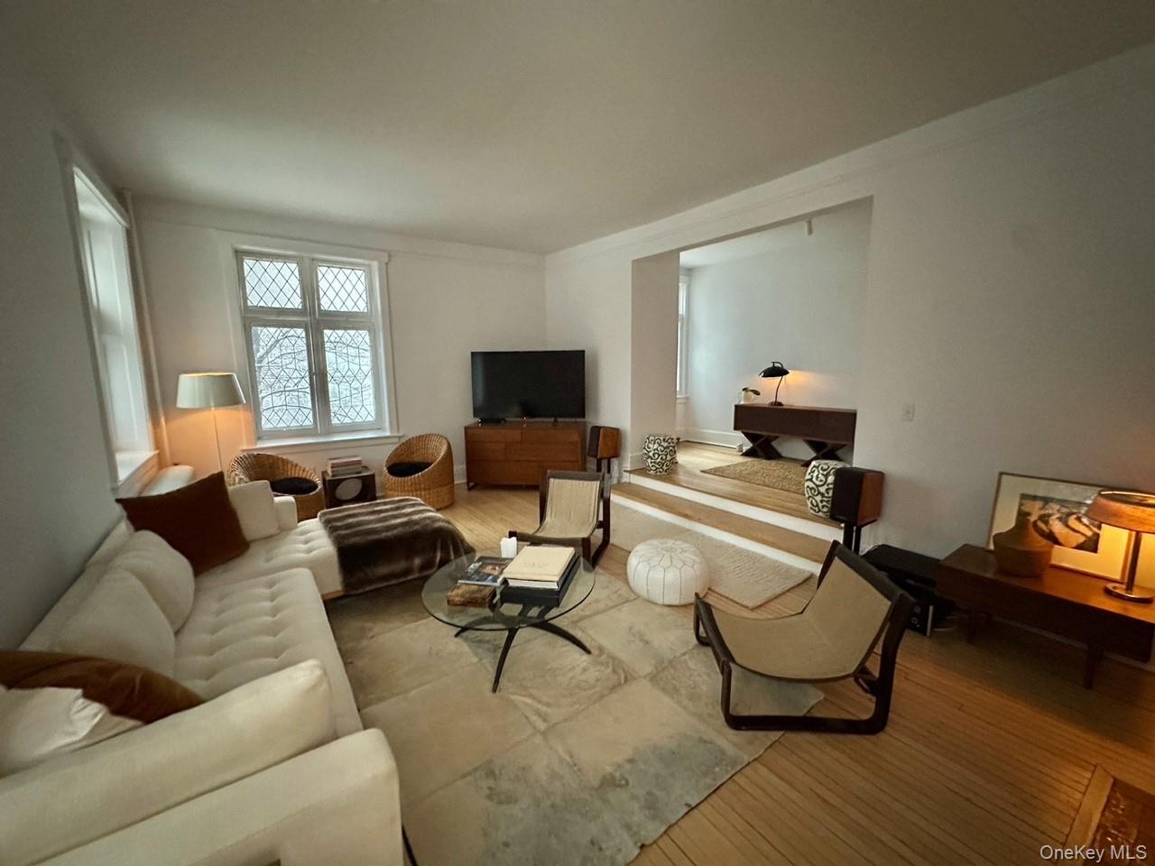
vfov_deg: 85.7
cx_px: 578
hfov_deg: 102.1
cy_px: 433
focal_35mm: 14
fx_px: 467
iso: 800
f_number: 2.2
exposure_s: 1/60
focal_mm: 2.22
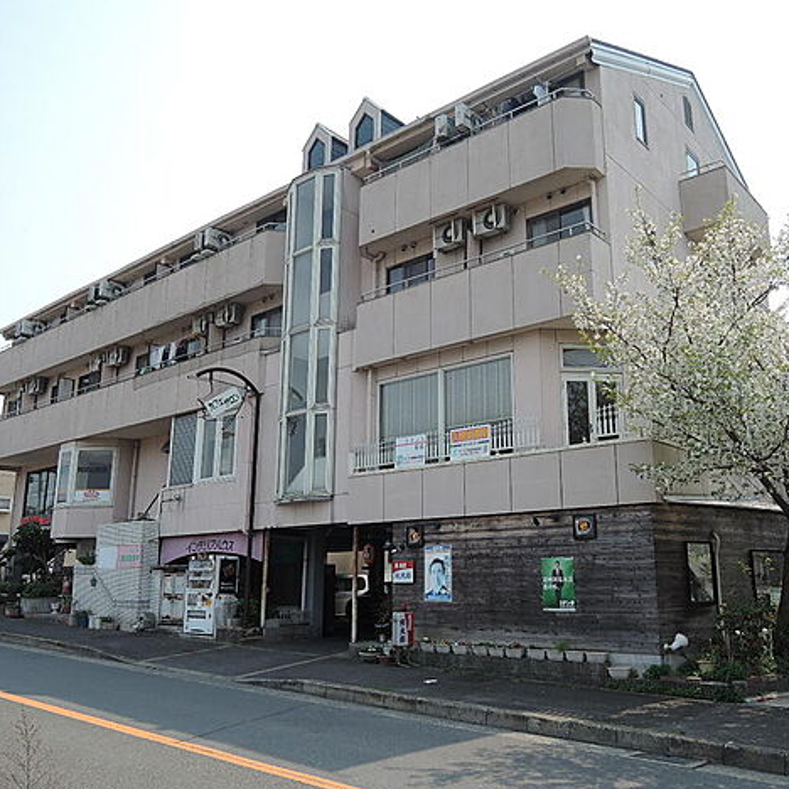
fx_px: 748
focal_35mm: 29
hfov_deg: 55.5
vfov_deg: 55.6
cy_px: 394
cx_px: 442
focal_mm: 5.1
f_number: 2.8
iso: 80
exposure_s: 1/800
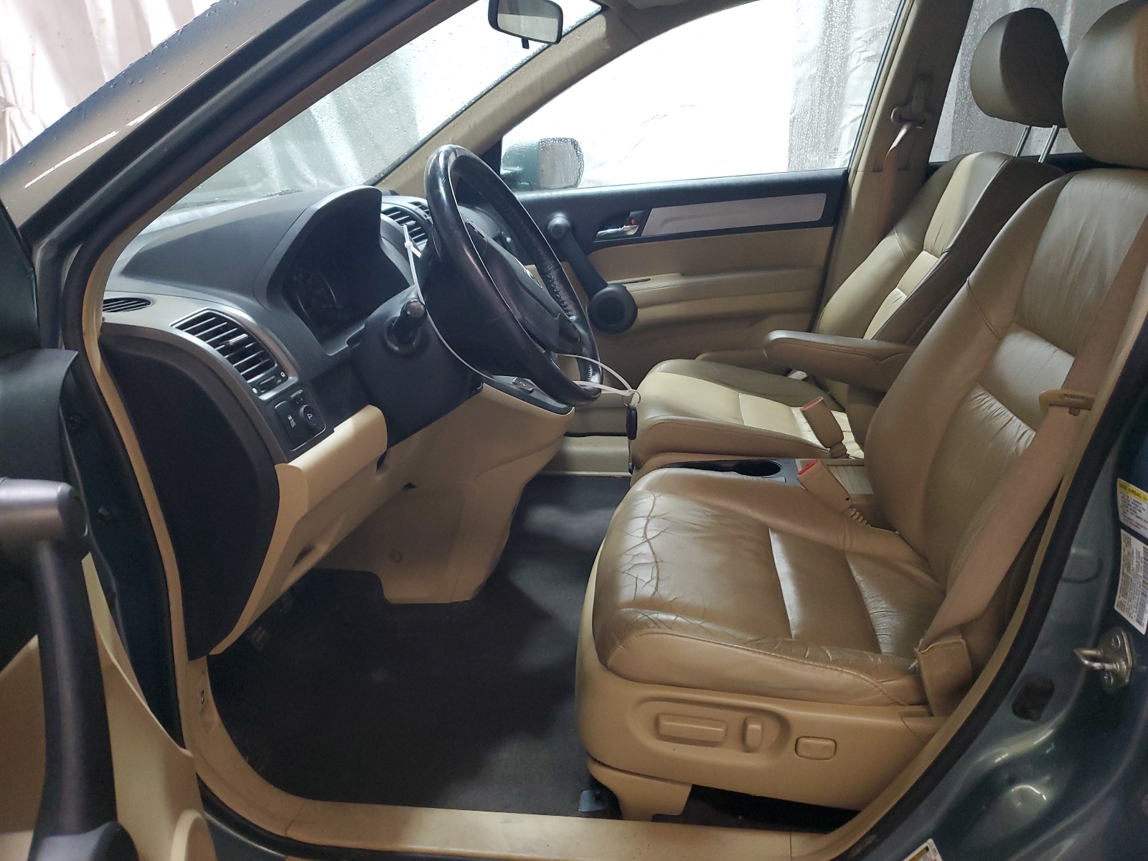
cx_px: 574
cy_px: 430
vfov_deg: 53.1
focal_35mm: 26
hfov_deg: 67.3
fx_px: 862
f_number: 1.5
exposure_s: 1/60.2
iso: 188
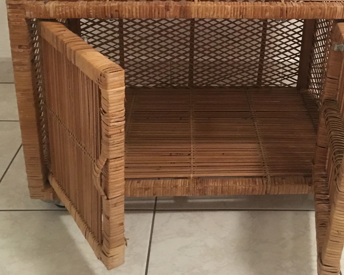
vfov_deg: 30.8
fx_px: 489
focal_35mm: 48
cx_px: 218
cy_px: 62
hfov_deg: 38.5
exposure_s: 1/17
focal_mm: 4.15
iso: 320
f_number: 2.2
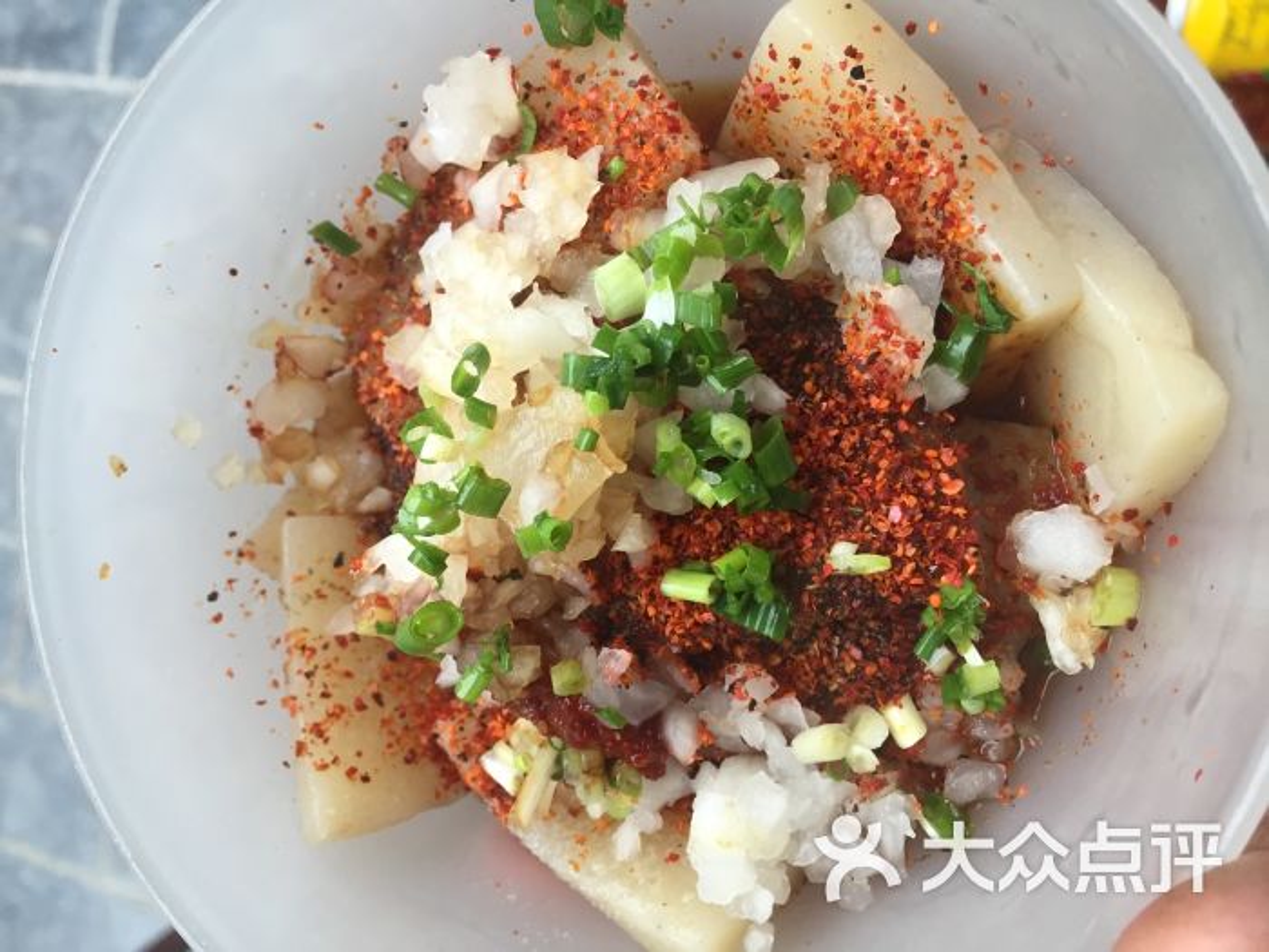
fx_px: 1063
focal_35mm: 29
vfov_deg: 48.2
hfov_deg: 61.7
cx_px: 634
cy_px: 476
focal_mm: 4.15
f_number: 2.2
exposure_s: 1/30
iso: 40
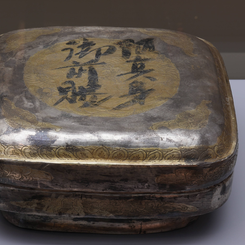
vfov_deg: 11.5
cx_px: 92
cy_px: 122
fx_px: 1214
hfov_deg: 11.5
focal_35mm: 152
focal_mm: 79
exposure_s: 6
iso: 100
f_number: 14
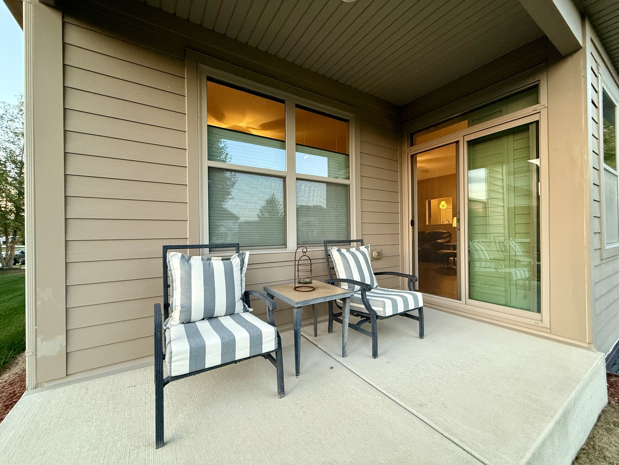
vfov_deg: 85.7
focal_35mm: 14
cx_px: 310
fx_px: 250
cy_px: 232
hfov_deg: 102.1
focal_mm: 2.22
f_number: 2.2
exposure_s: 1/63
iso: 400
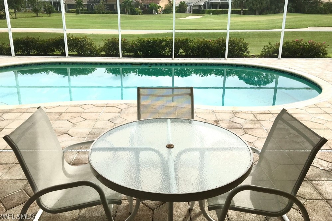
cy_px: 94
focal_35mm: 31
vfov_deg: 42.2
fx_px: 286
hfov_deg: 60.3
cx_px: 165
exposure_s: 1/836
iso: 25
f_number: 2.2
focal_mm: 4.15
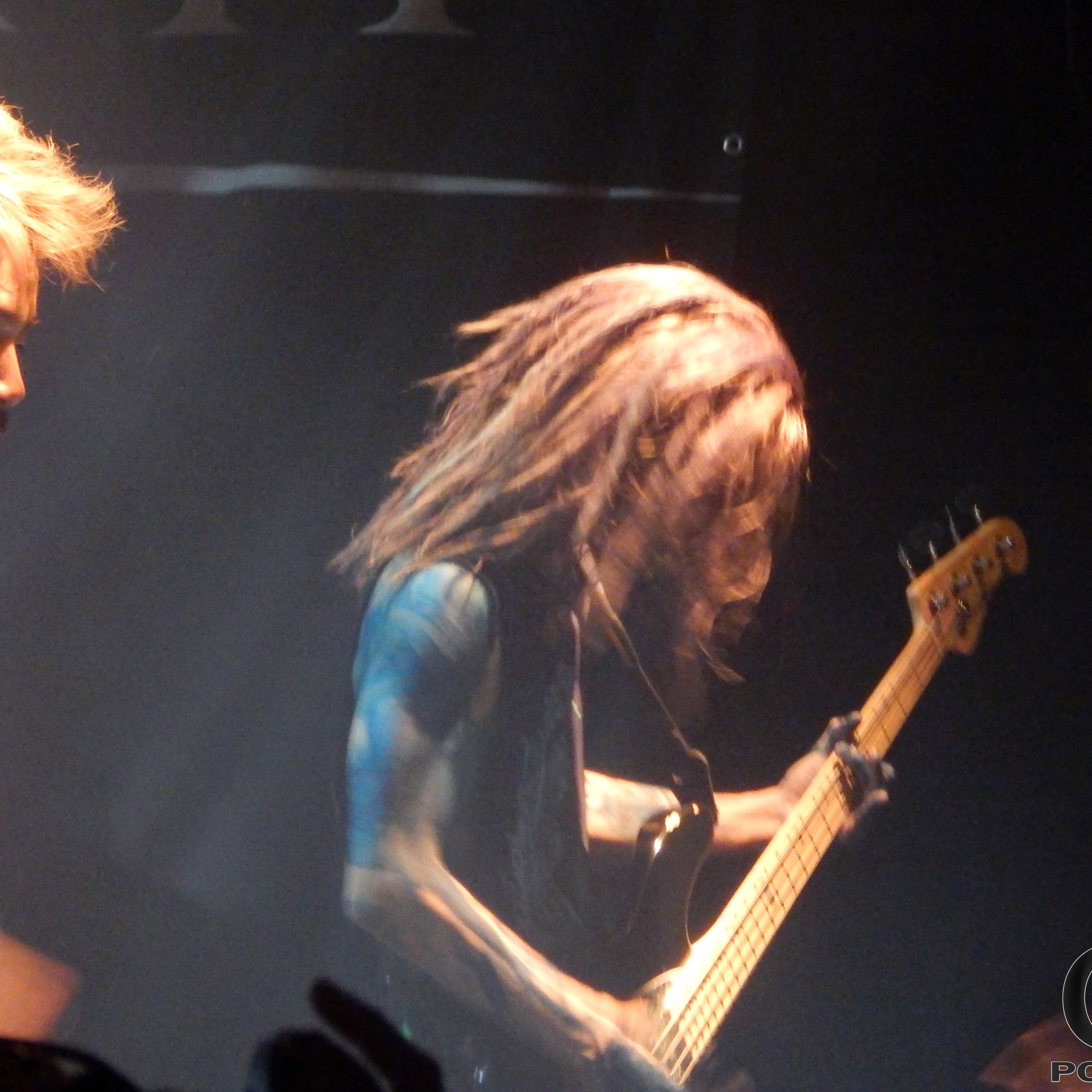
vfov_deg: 5.9
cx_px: 540
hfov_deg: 5.9
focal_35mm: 295
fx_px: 10529
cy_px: 546
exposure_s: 1/15
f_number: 5.6
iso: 1600
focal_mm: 44.9
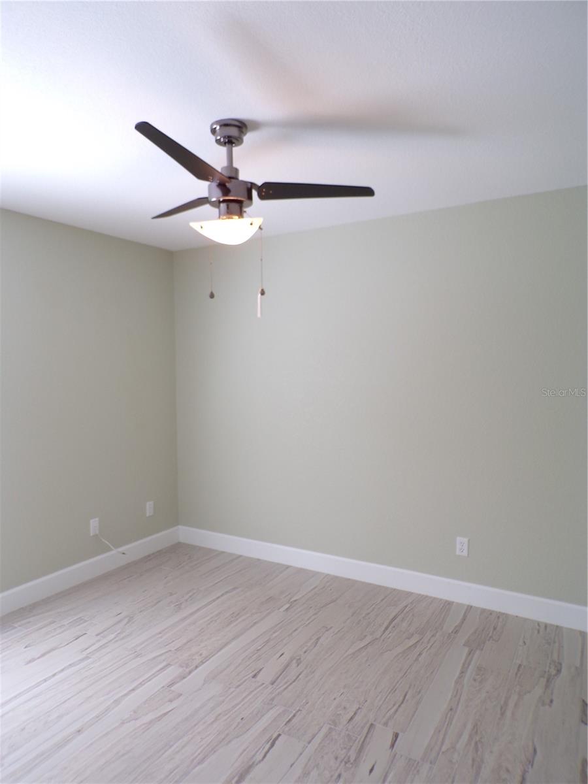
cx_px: 294
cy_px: 392
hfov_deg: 56.8
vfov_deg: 71.6
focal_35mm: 24
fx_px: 544
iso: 100
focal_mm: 4.3
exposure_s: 1/56
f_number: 3
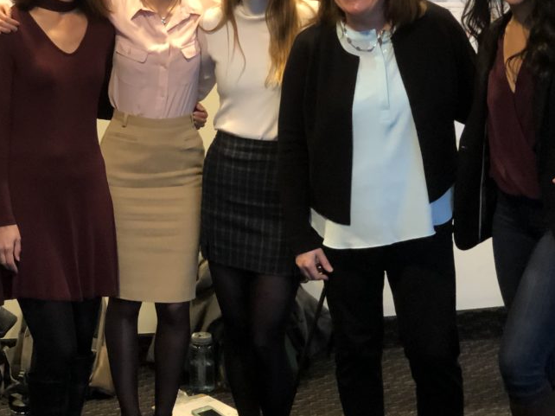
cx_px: 217
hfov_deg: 23.5
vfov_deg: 17.7
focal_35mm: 83
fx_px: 1330
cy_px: 131
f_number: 2.4
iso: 160
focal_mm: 6
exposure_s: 1/24
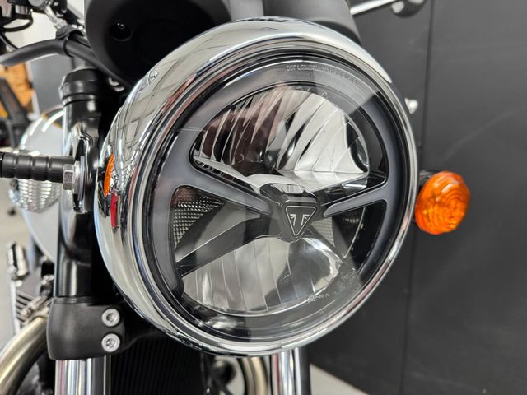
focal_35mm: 24
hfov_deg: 71.6
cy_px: 198
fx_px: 365
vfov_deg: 56.8
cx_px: 264
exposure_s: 1/50
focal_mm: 6.76
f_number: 1.78
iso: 250
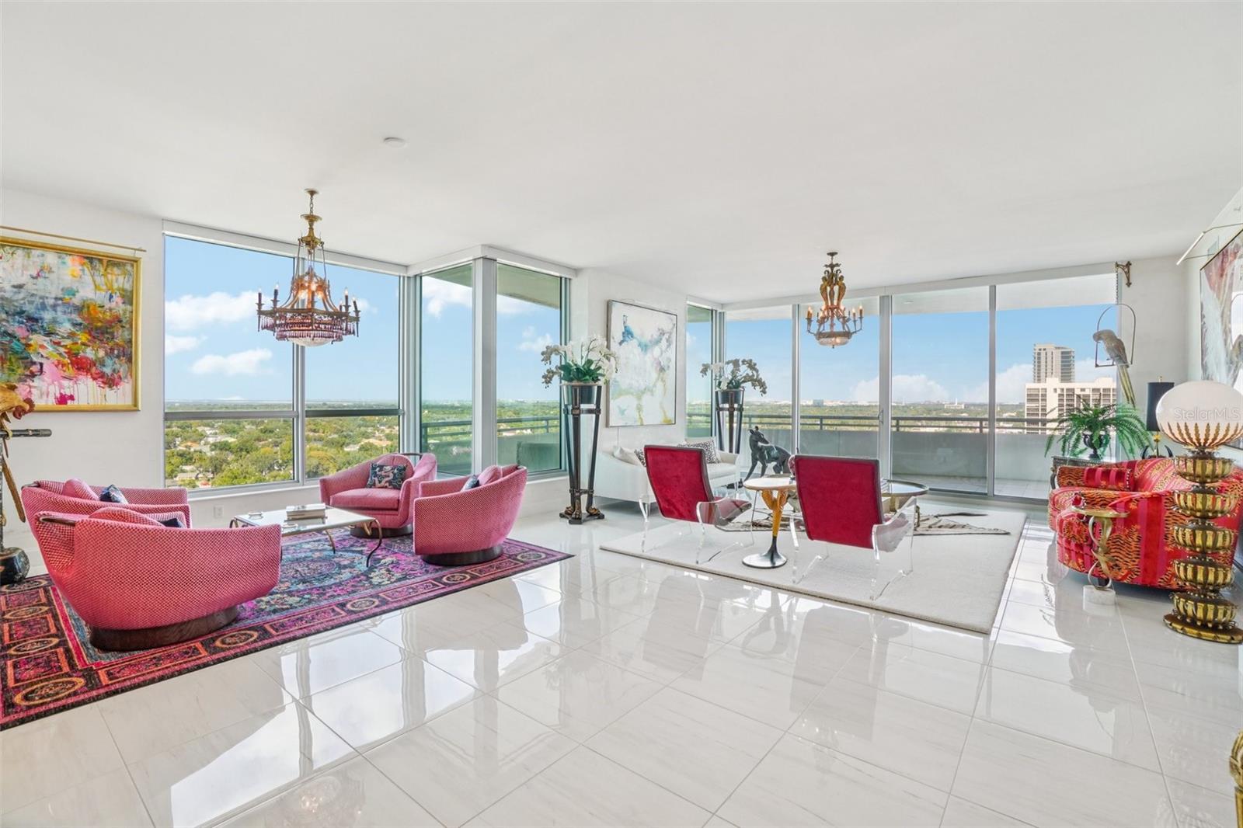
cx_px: 622
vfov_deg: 77.3
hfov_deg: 100.4
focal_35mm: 15
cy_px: 414
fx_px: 518
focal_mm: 10
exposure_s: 1/45
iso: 100
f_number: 8
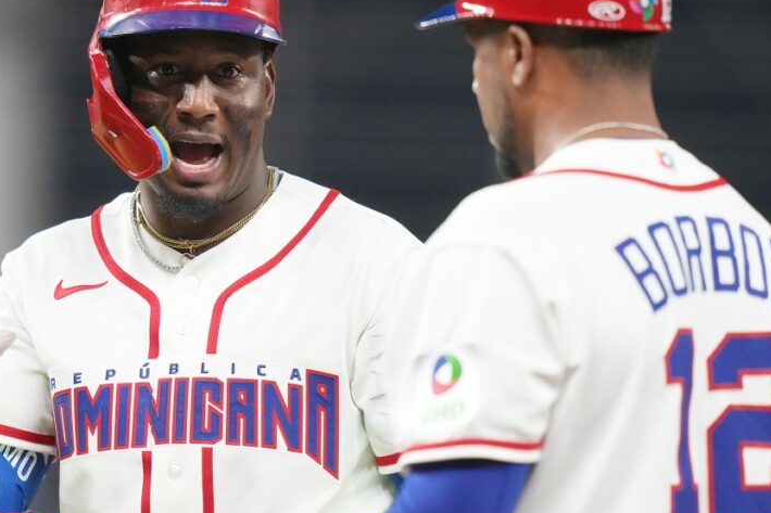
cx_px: 332
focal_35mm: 577
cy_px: 251
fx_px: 12354
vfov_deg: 2.4
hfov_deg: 3.6
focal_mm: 400
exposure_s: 1/2000
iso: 4000
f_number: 3.2
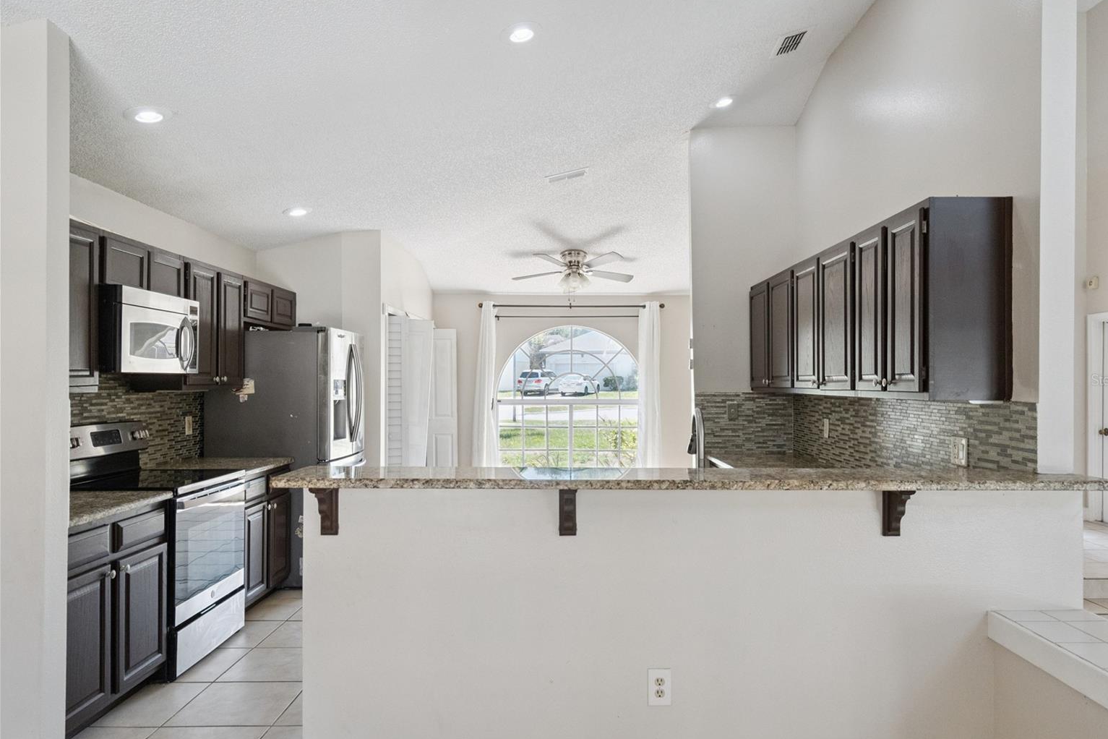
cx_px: 577
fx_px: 739
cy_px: 380
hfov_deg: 73.7
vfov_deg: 53.1
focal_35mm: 24
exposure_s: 1/320
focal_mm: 23
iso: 4000
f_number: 10
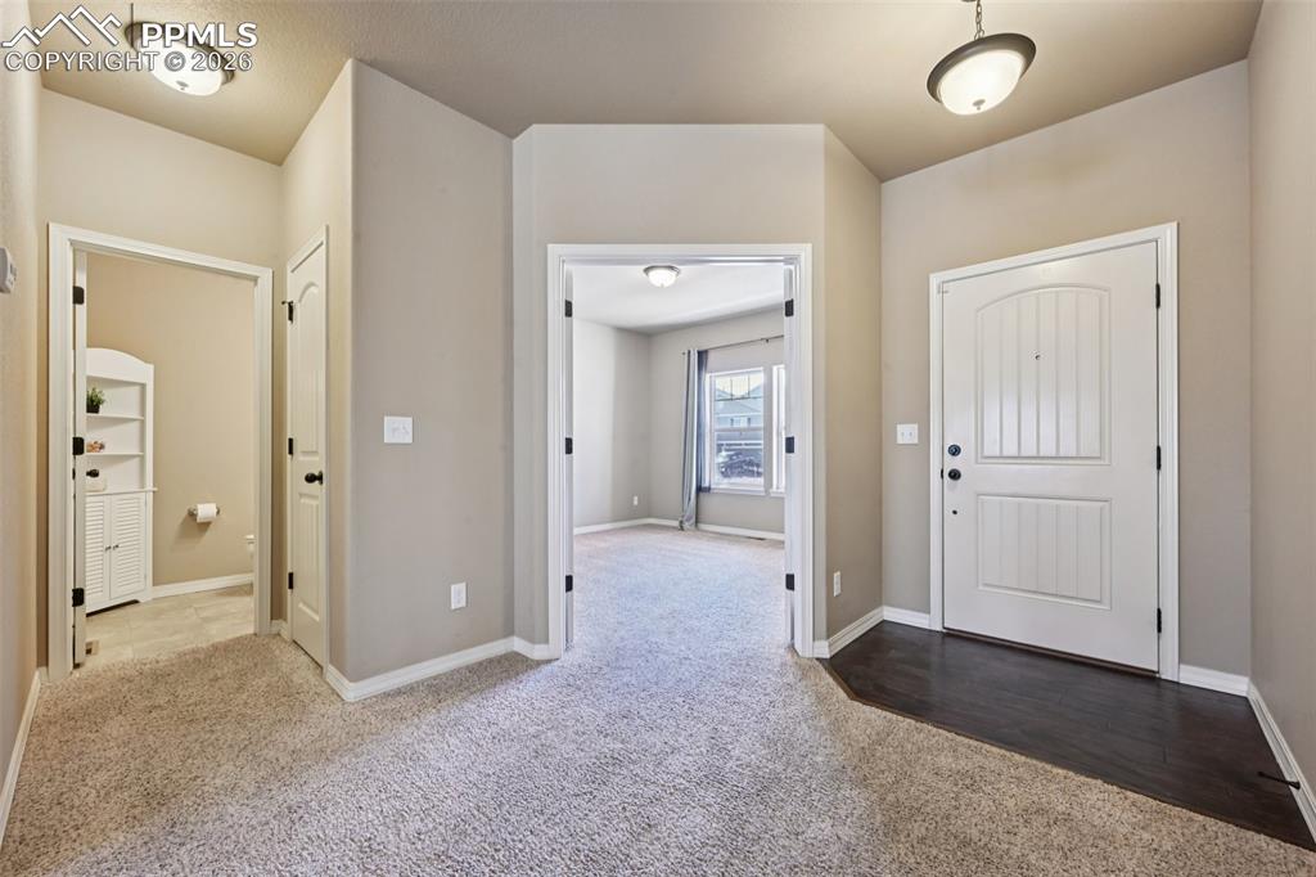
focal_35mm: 14
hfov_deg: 104.3
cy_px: 438
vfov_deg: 81.2
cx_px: 658
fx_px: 512
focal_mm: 14
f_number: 11
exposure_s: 1/10
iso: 400
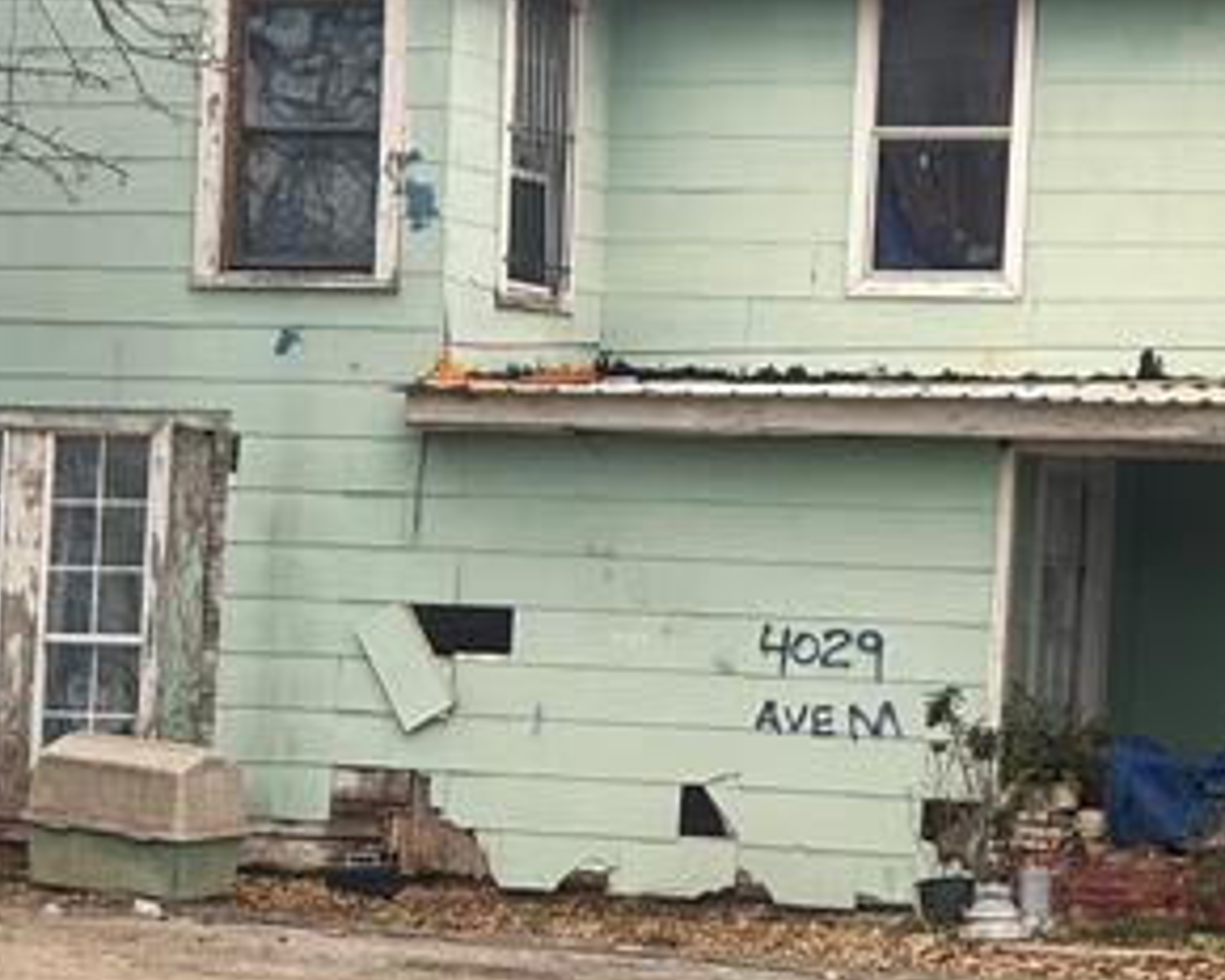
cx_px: 304
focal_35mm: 179
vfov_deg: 8.6
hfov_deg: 10.8
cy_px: 1005
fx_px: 6490
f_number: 1.6
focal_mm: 5.96
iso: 32
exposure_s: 1/756
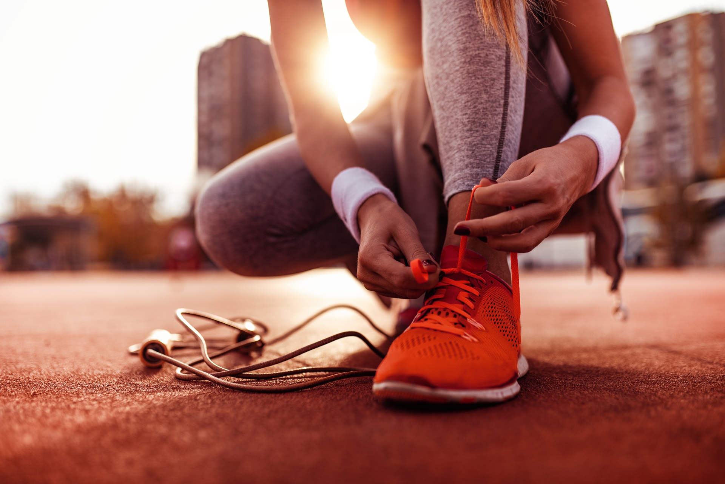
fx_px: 705
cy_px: 242
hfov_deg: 54.4
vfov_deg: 37.9
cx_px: 362
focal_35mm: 35
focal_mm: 35
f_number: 2.2
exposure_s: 1/1000
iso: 64
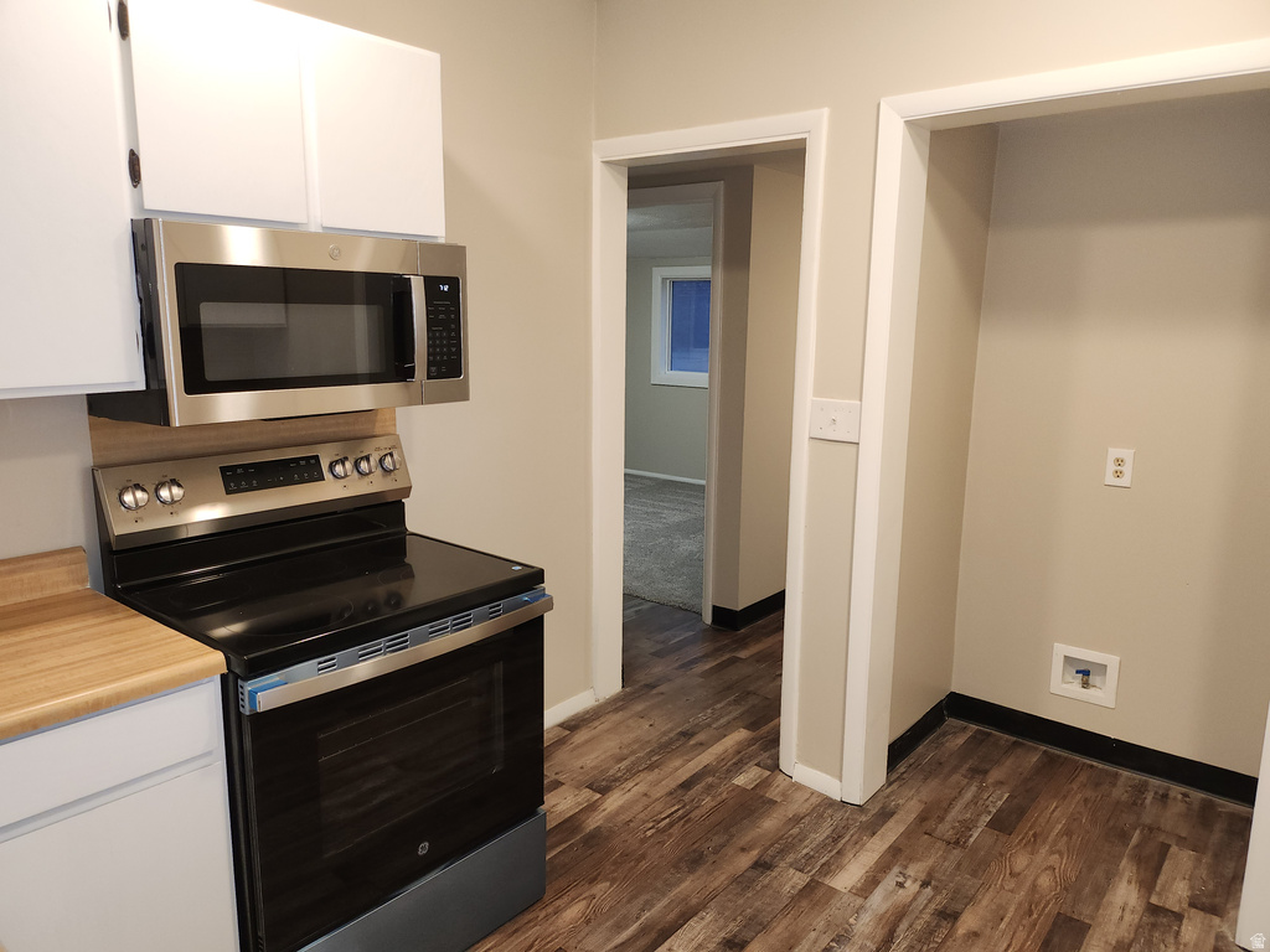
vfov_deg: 56.8
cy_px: 476
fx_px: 881
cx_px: 635
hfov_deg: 71.6
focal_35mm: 24
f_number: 1.8
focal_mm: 5
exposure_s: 1/40
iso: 125
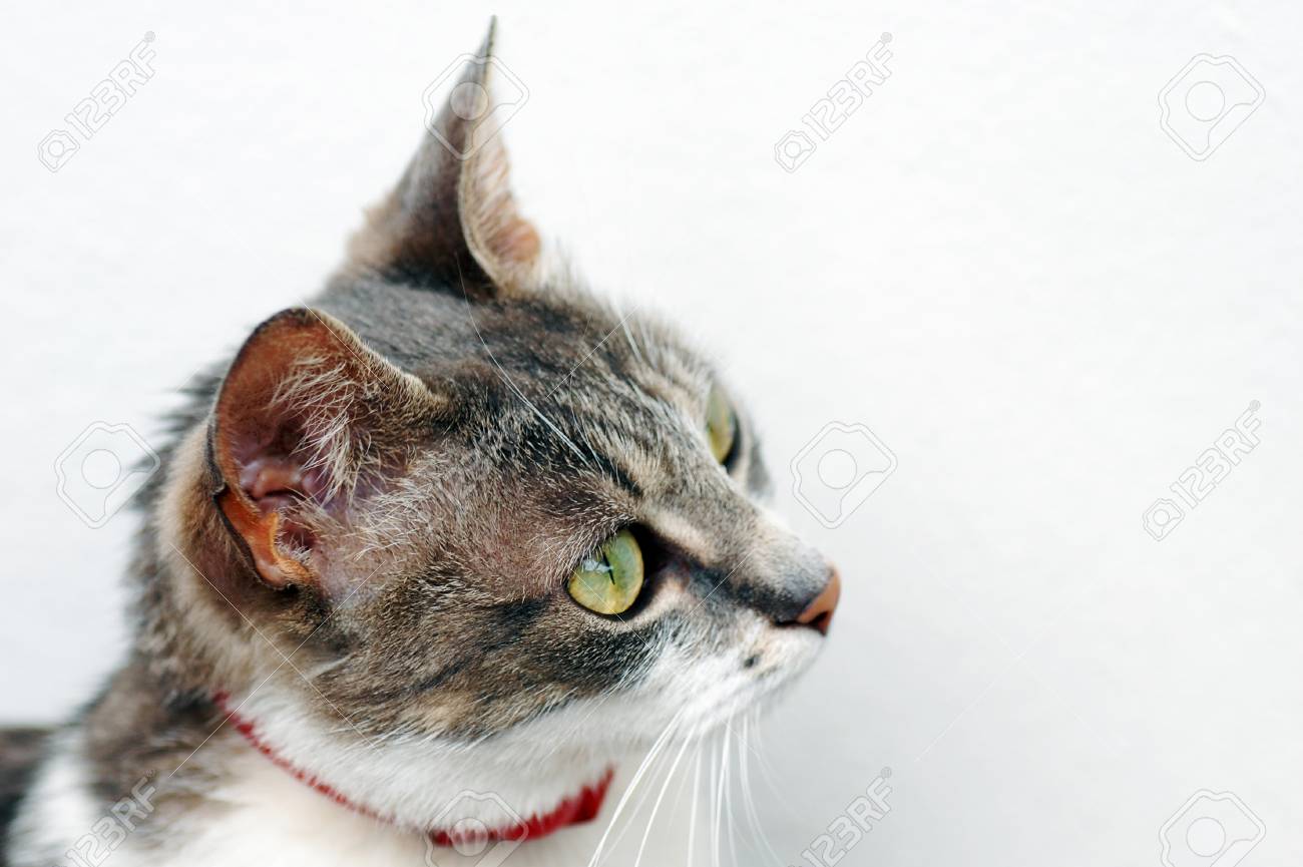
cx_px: 652
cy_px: 434
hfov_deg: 15.2
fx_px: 4883
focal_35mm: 135
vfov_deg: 10.1
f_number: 5.6
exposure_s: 1/500
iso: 360
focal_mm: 90
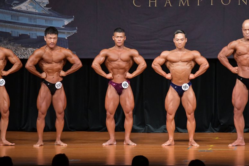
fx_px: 1763
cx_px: 124
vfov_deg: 5.4
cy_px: 83
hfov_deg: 8.1
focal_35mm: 255
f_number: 5.6
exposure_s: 1/400
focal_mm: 170
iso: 5000
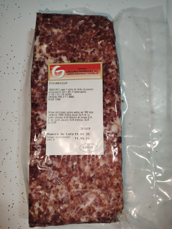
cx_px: 86
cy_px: 114
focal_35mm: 24
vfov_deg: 71.6
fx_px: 159
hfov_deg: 56.8
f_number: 1.75
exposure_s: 1/50
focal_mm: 5.25
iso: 481
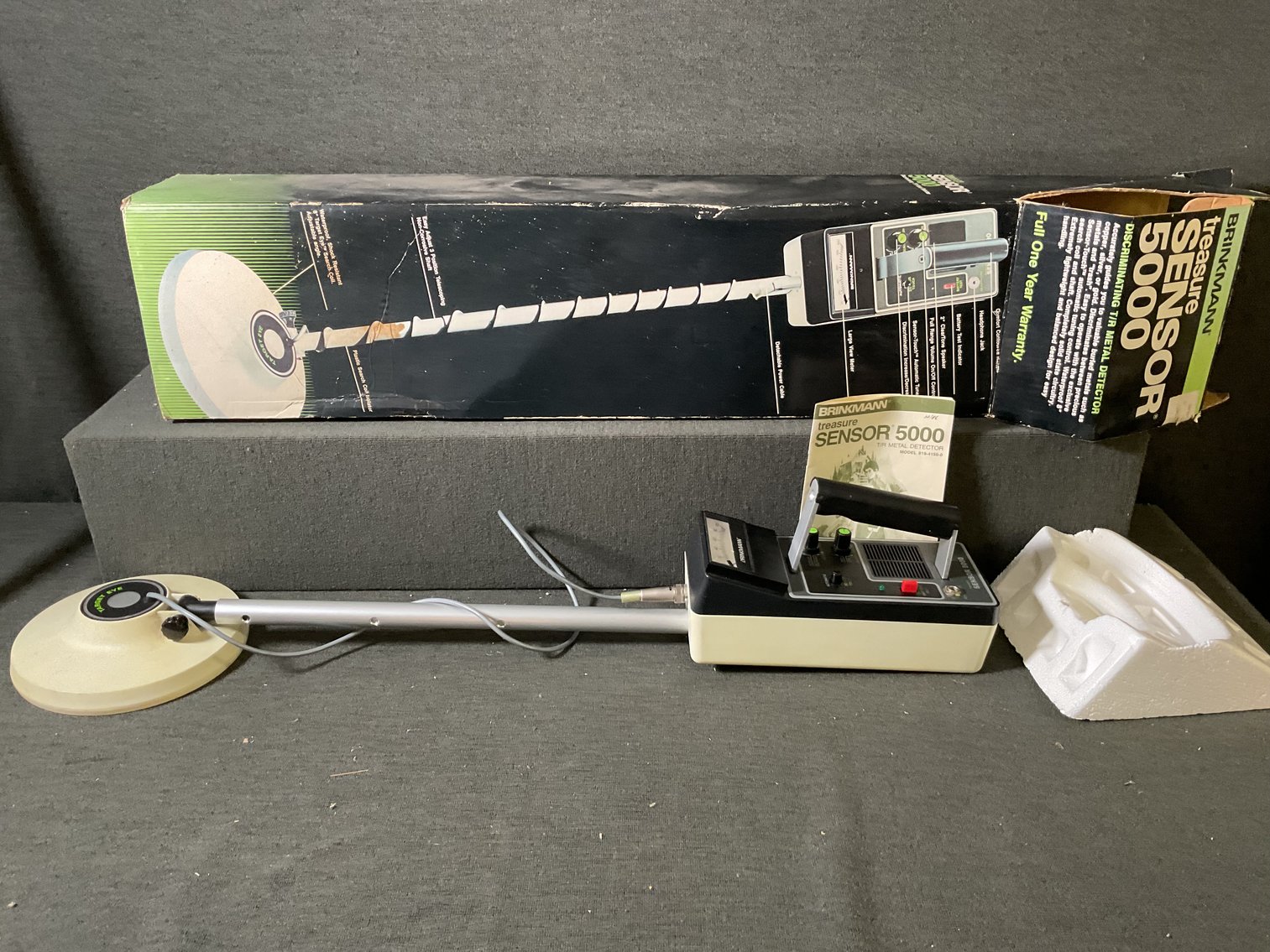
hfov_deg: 61.7
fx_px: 1064
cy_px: 476
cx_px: 635
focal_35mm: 29
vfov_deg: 48.2
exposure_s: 1/60
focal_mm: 3
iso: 250
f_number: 1.8
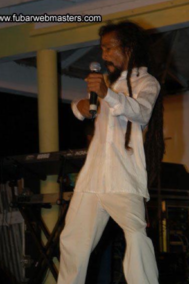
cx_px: 89
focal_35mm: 118
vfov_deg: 17.3
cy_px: 167
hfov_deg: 11.6
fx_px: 930
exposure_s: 1/60
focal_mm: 66
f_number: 5
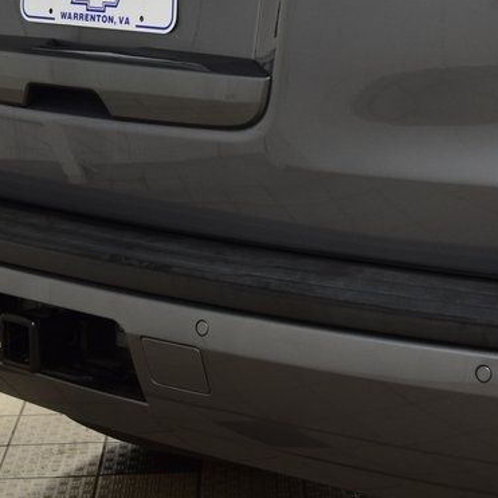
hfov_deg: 15.9
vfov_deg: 15.9
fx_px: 1777
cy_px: 121
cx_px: 362
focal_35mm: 109
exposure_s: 1/15
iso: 560
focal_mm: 31
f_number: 6.3
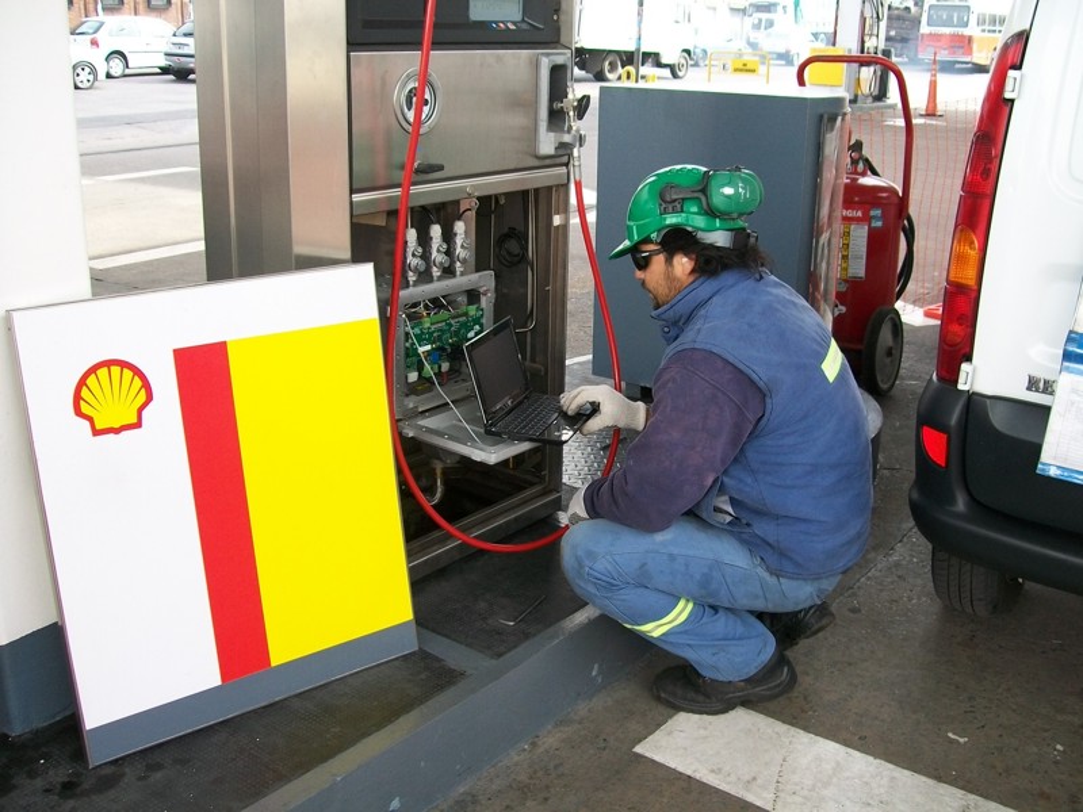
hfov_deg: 51.4
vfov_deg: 39.7
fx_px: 1126
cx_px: 542
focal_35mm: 36
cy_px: 406
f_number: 2.7
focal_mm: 6
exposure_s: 1/160
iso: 80
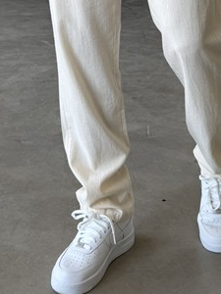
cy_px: -30
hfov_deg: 22.9
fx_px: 545
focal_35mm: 64
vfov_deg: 27.6
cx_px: 113
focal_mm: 6.76
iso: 64
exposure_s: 1/160
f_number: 1.78
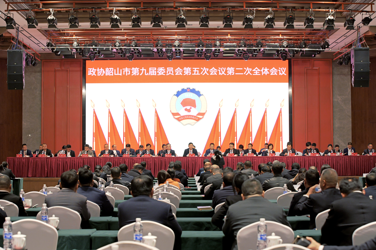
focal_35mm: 70
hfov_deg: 28.8
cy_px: 125
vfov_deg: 19.5
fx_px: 731
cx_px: 188
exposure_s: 1/125
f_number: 5.6
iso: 1250
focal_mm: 70
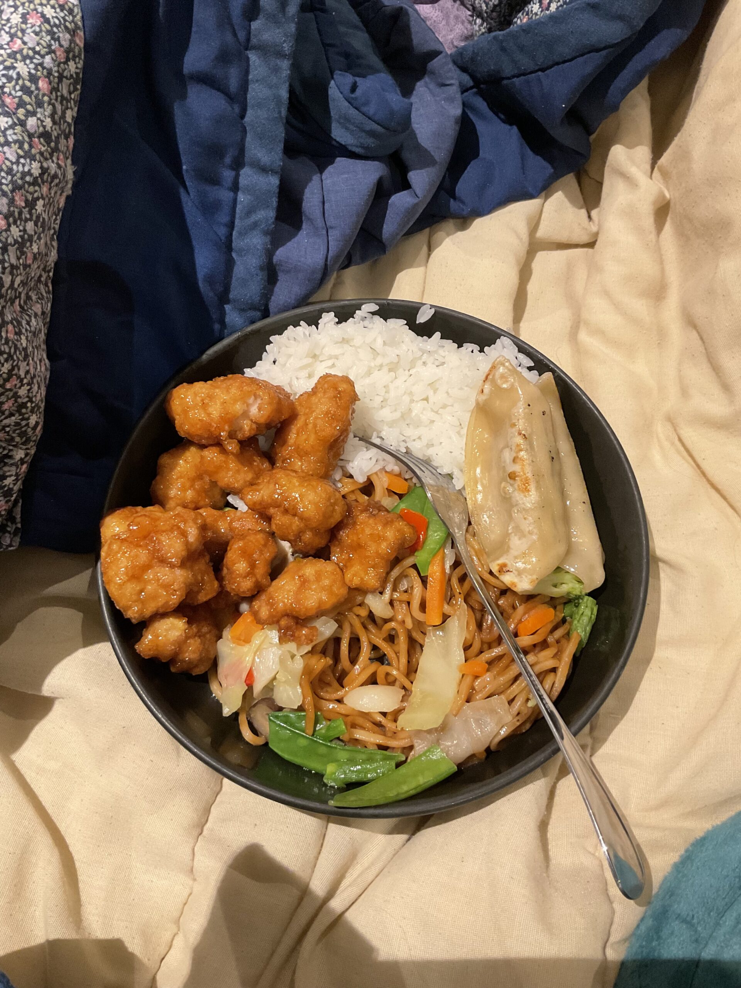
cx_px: 370
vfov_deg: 61.7
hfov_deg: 48.2
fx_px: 828
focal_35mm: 29
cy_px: 494
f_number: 1.8
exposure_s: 1/40
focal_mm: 3
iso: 200
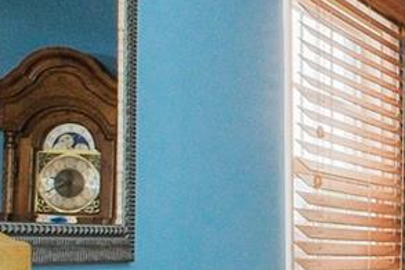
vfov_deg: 12.9
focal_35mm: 105
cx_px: 997
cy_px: 254
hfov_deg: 13.6
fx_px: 1181
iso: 500
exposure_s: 1/60
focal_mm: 10
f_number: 8
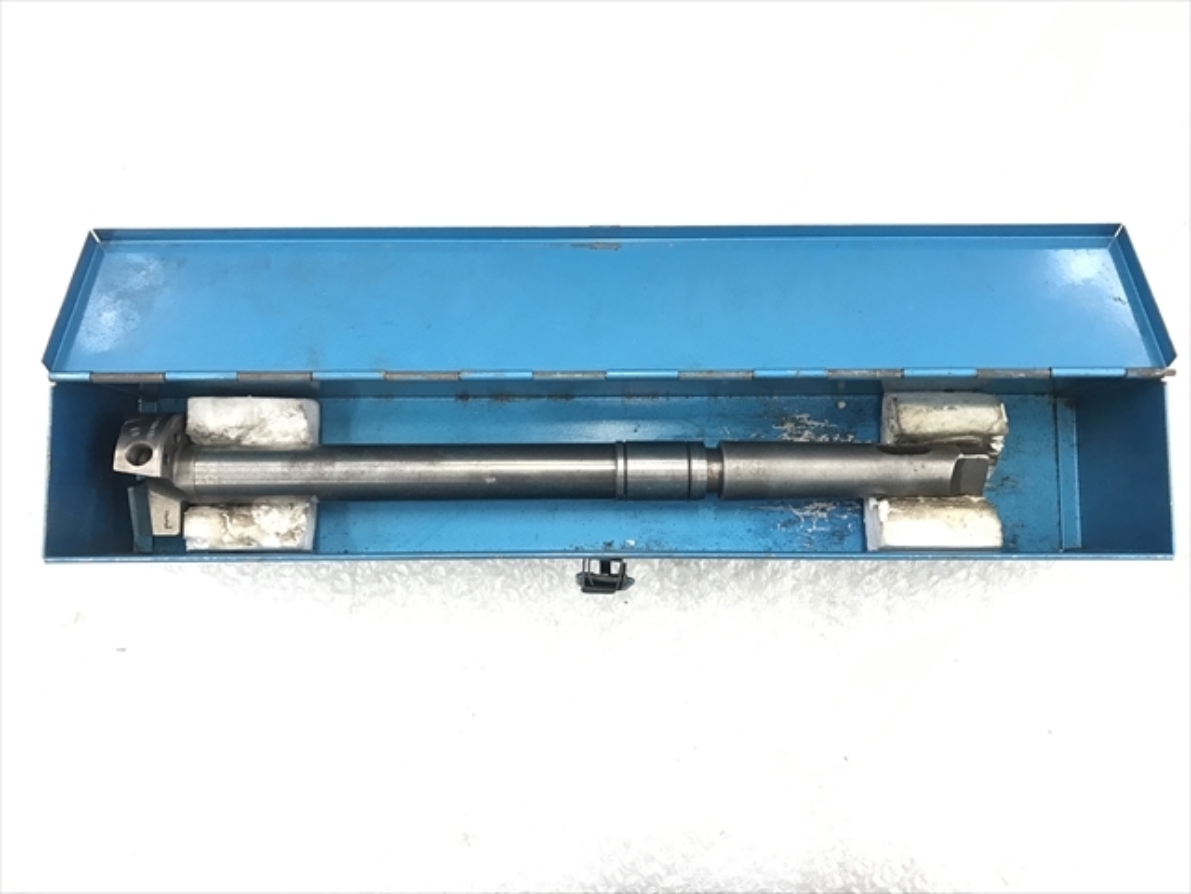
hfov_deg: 63.4
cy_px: 447
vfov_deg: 49.7
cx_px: 596
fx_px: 963
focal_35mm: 28
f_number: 1.8
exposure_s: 1/20
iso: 40
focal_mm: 3.99
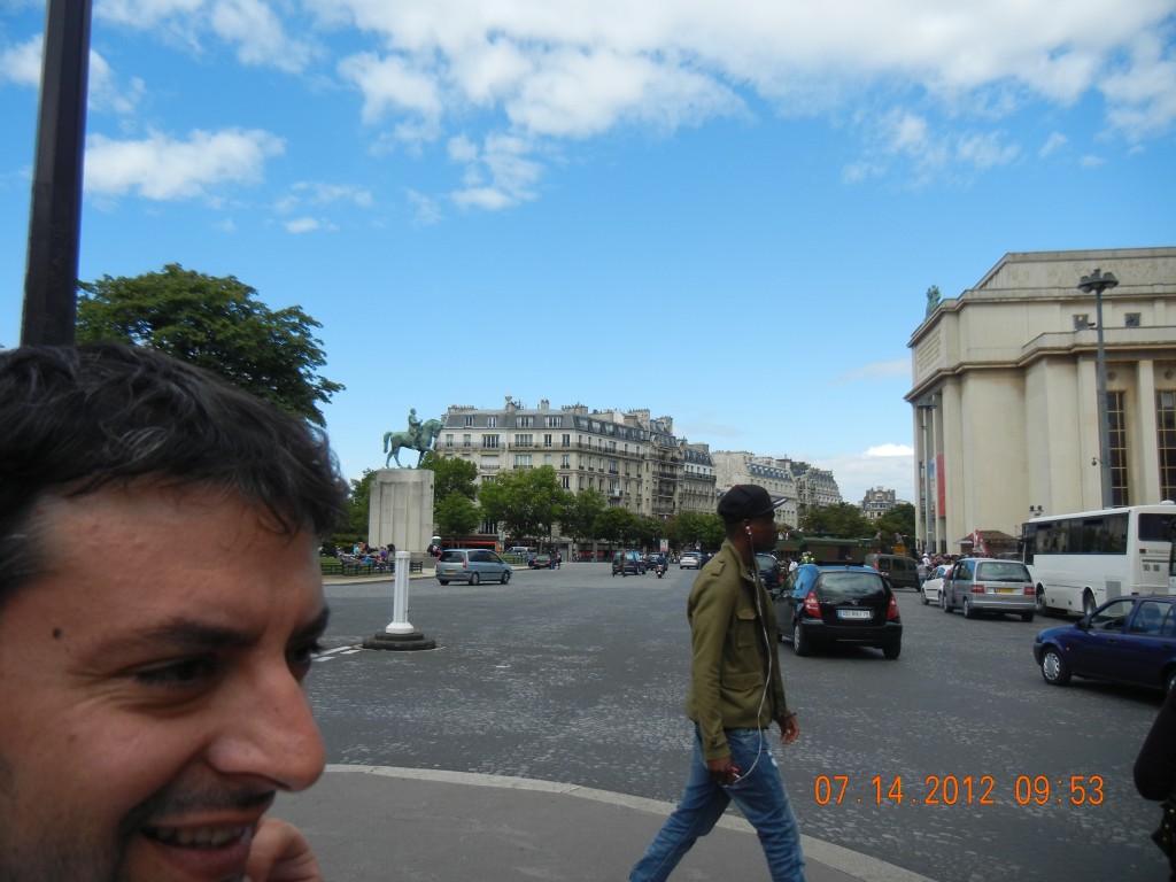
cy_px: 441
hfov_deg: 60.0
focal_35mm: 30
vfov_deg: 46.8
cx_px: 588
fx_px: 1019
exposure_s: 1/324
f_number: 7
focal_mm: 5.4
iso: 160
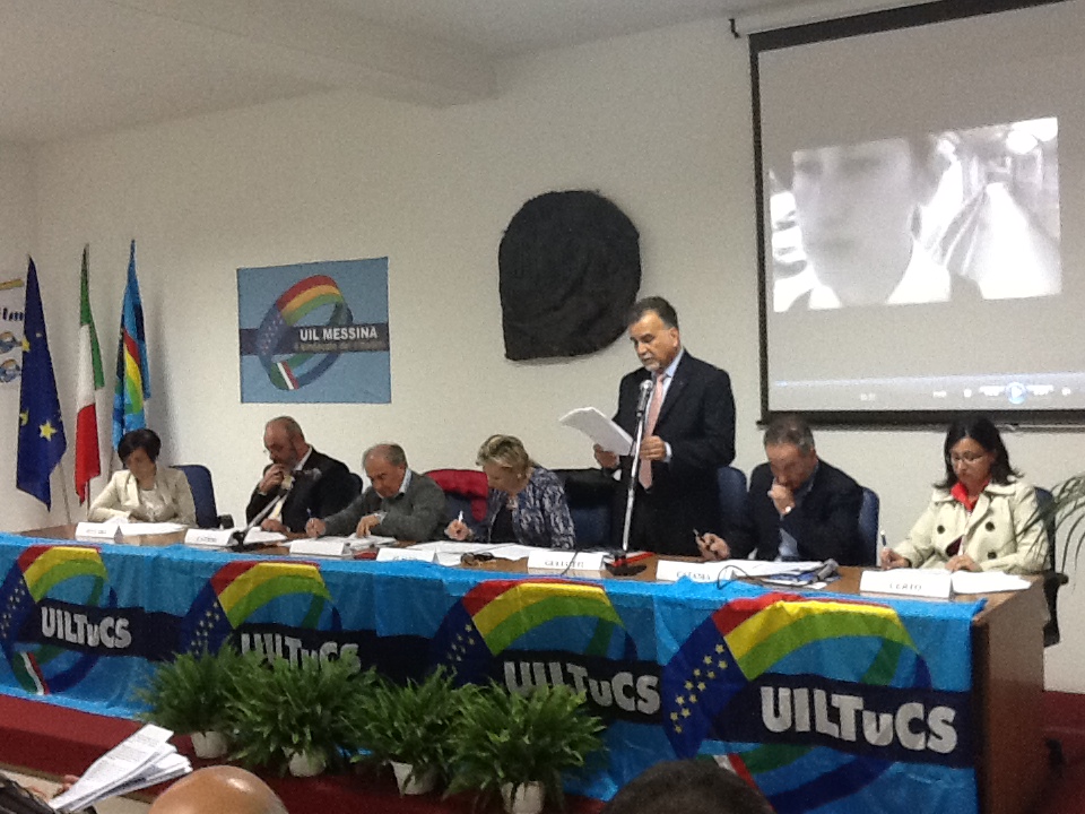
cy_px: 407
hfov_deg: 42.9
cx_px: 542
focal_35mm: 44
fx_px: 1379
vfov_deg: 32.9
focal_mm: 2.03
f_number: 2.4
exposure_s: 1/30
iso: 125
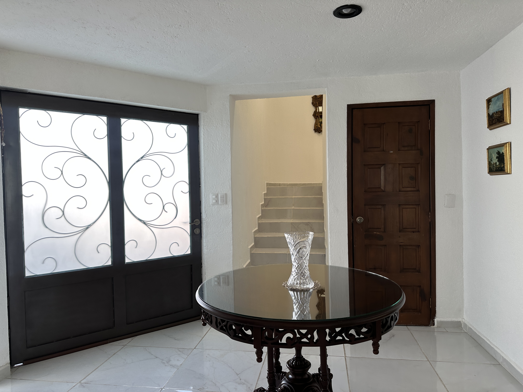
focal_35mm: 24
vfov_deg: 56.8
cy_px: 196
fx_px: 363
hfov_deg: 71.6
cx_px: 262
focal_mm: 6.86
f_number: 1.78
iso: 64
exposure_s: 1/149
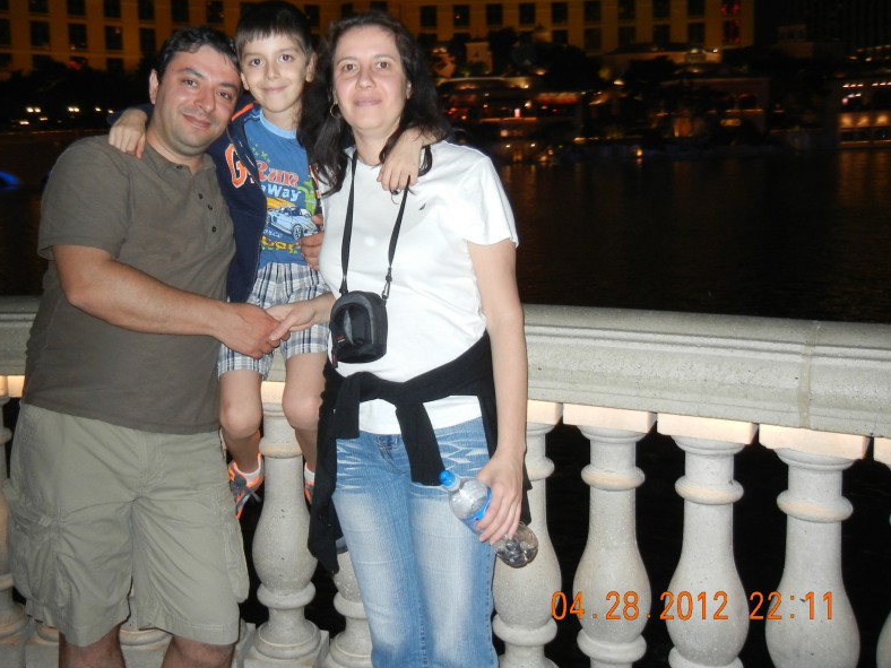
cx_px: 328
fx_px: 1004
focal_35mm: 39
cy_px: 262
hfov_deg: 47.4
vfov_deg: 36.7
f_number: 3.5
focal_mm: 5.4
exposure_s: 1/30
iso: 400
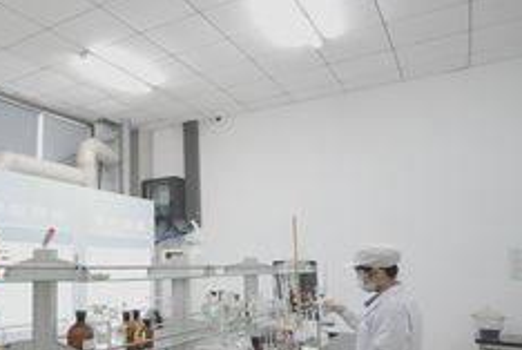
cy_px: 237
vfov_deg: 44.4
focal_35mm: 29
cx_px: 94
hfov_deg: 58.0
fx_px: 421
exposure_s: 1/60
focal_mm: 17
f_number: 2.8
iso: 2000
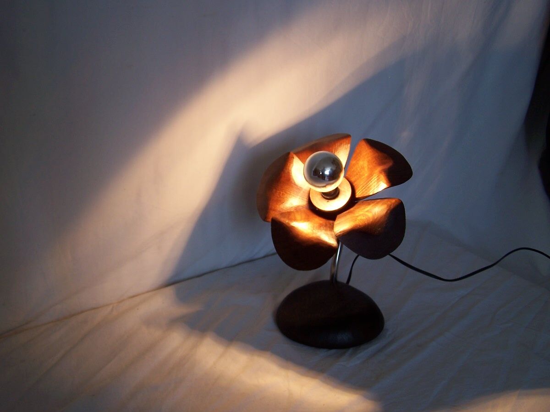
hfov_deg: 49.0
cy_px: 206
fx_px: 604
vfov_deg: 37.7
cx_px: 275
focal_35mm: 38
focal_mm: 6.3
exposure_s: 1/30
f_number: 2.8
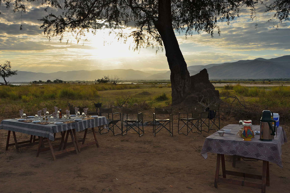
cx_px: 143
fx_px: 274
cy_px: 96
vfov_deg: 38.9
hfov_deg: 55.8
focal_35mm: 34
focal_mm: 22
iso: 110
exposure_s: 1/250
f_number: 8
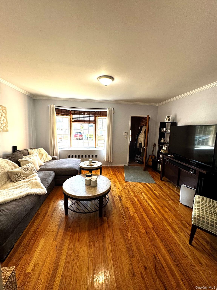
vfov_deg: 102.1
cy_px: 145
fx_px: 117
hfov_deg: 85.7
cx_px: 108
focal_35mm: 14
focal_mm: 2.22
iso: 160
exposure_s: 1/120
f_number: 2.2
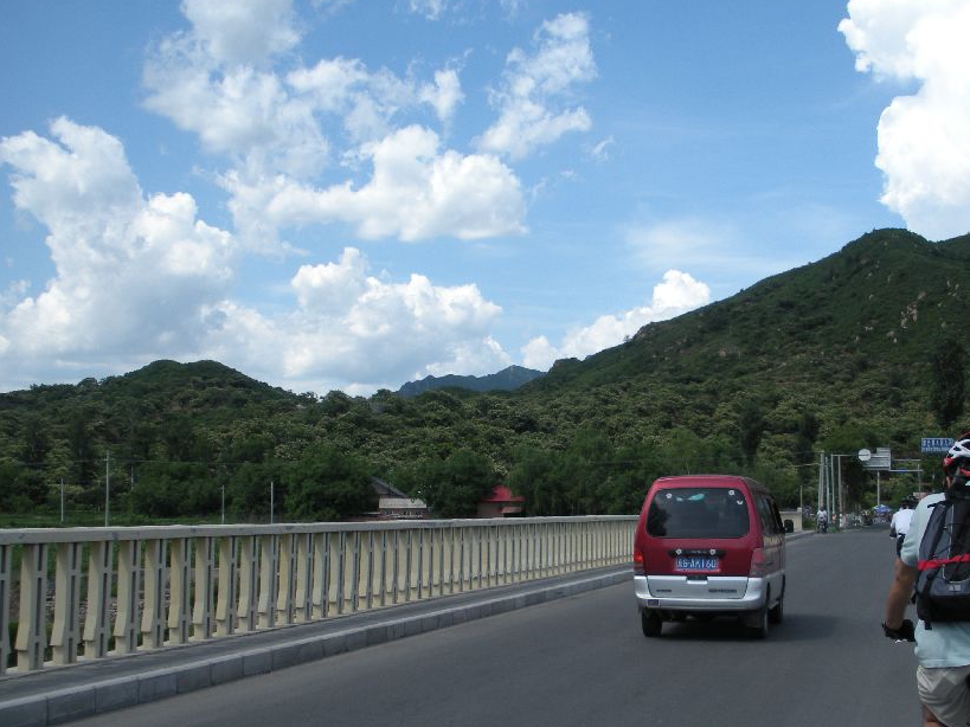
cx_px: 567
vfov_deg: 32.1
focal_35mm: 45
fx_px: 1261
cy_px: 438
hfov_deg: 41.9
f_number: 3.5
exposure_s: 1/589
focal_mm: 6.3
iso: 64
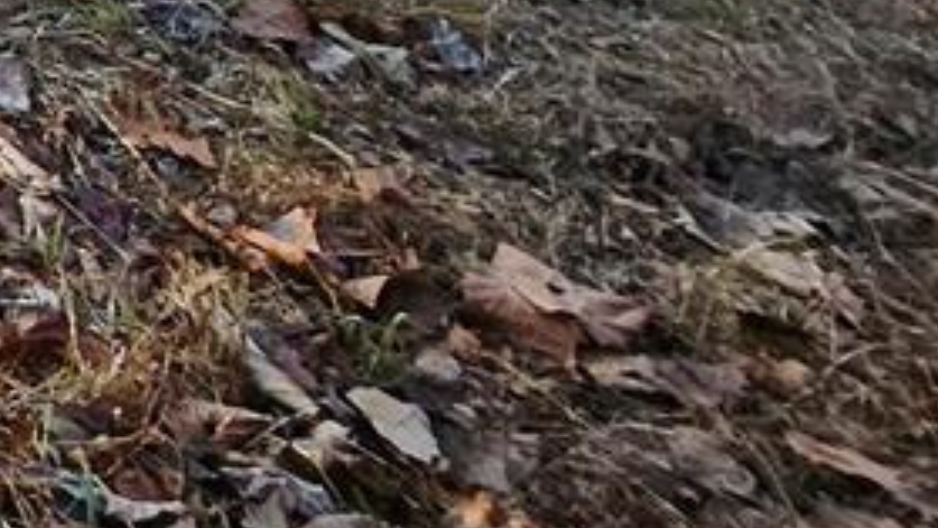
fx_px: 1816
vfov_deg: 11.7
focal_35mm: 73
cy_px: -925
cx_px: -1294
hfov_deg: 15.4
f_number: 2.2
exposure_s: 1/145
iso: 32
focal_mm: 1.74
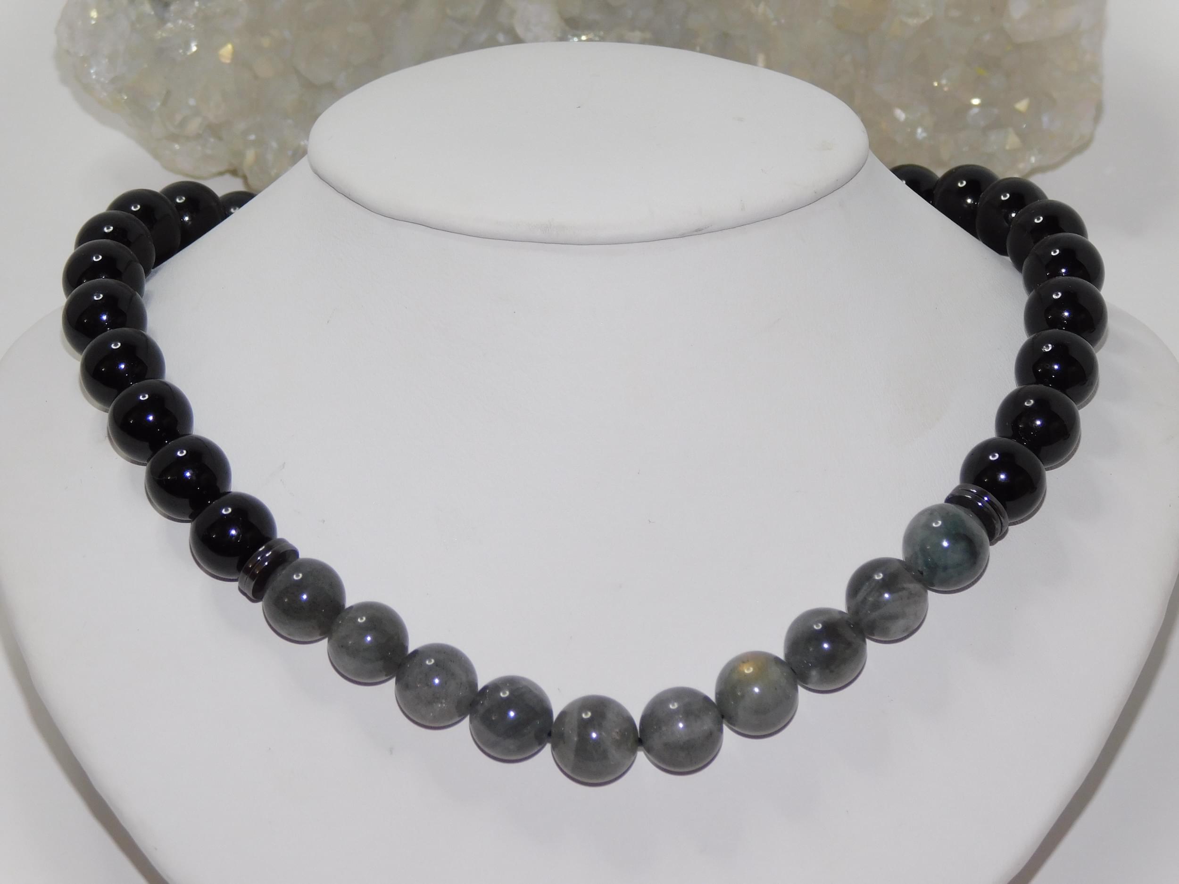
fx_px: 5041
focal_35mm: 148
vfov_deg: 10.0
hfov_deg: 13.3
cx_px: 590
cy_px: 442
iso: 200
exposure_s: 1/60
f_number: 5.1
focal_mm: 26.3
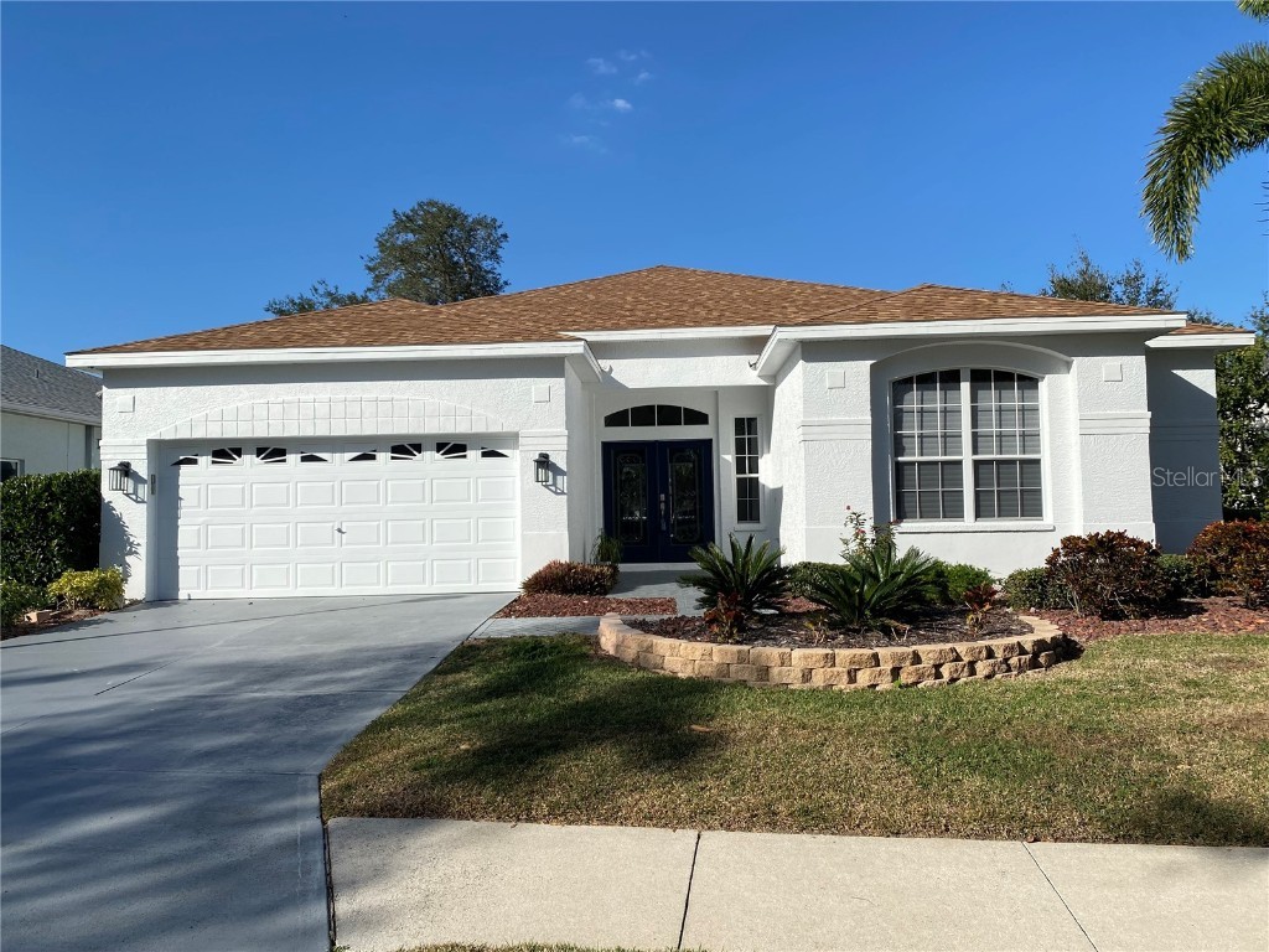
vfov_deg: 53.1
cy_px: 476
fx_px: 953
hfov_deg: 67.3
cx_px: 634
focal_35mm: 26
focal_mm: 4.25
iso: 32
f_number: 1.8
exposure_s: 1/4808
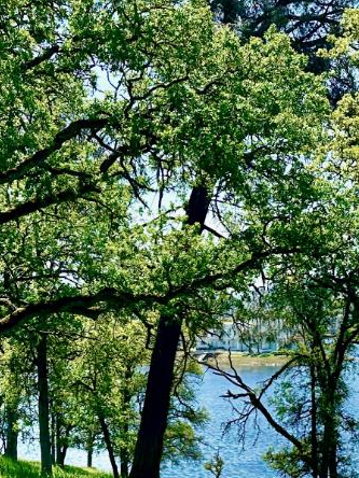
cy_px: 326
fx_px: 1120
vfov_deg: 24.0
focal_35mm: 81
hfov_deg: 18.2
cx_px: 124
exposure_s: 1/2469
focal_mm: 6.86
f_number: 1.78
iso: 80
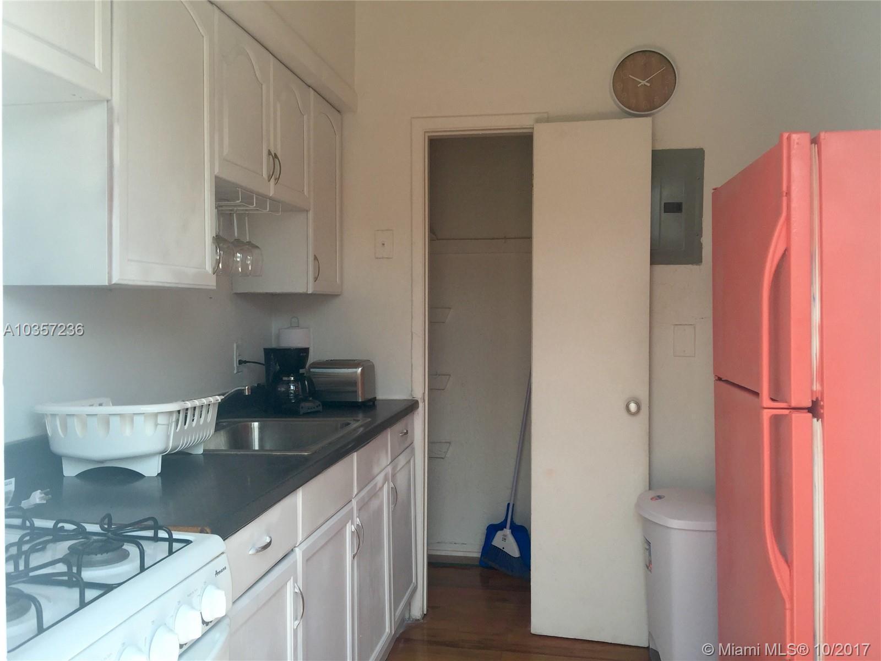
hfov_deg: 61.7
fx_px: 738
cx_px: 440
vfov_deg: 48.2
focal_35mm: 29
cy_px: 330
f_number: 2.2
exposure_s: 1/373
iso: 32
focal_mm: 4.15
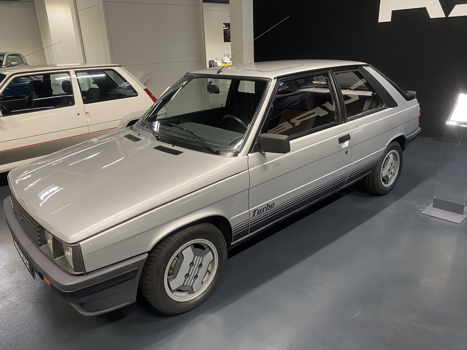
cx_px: 234
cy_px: 175
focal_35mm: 26
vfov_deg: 53.1
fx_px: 351
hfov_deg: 67.3
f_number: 1.8
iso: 200
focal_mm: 4.25
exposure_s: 1/60
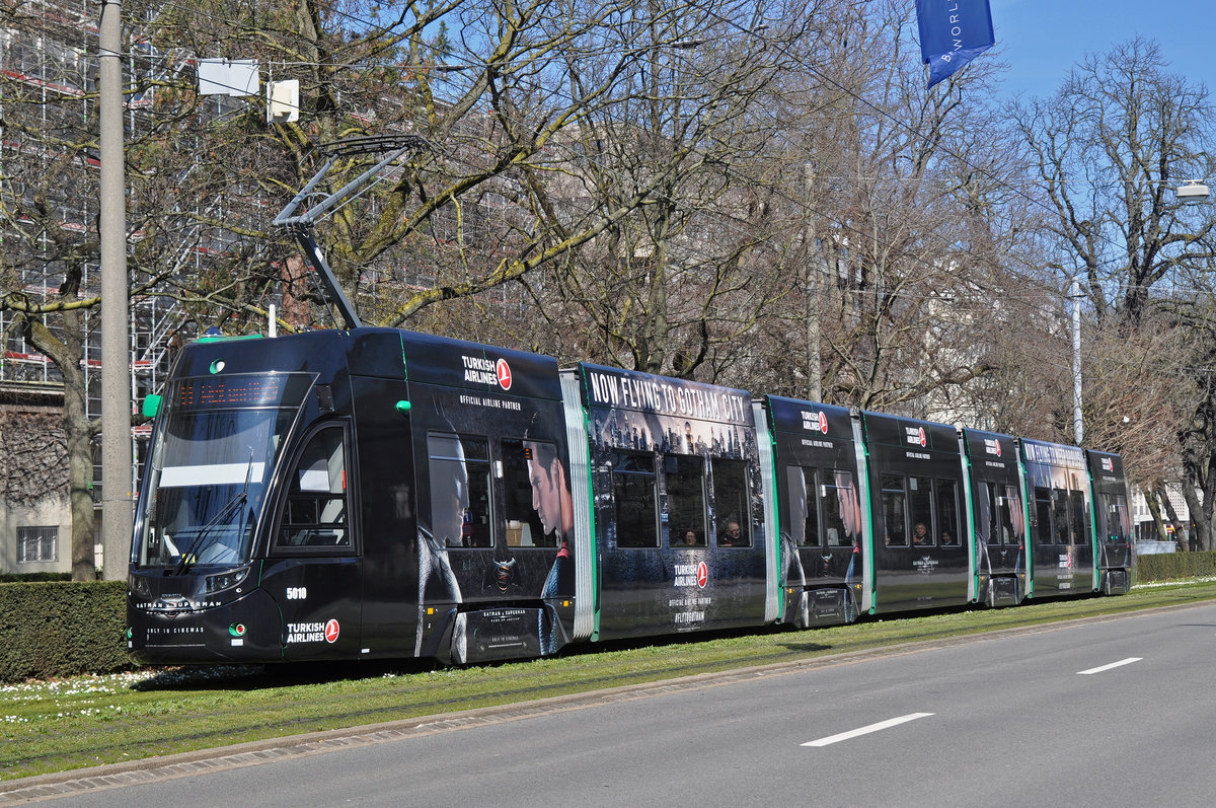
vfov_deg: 19.7
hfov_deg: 29.3
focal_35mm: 69
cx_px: 608
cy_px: 404
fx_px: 2328
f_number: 5
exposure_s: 1/1000
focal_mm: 46
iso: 200
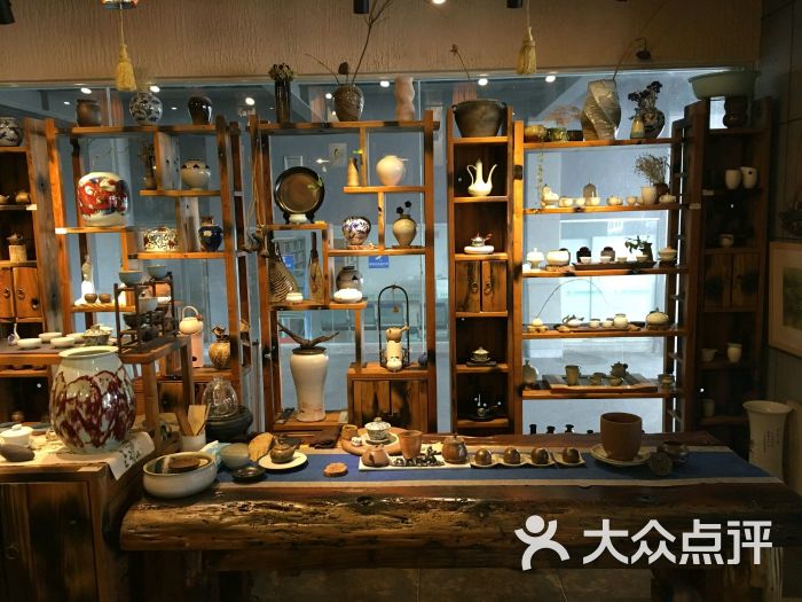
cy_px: 301
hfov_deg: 61.7
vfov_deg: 48.2
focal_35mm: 29
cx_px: 401
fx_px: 672
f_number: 2.2
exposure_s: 1/33
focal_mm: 4.15
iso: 160
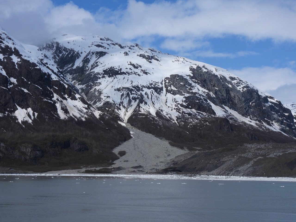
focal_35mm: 70
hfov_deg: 27.8
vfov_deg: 21.0
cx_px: 148
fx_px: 599
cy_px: 111
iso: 100
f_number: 5.6
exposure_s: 1/1600
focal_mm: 12.5
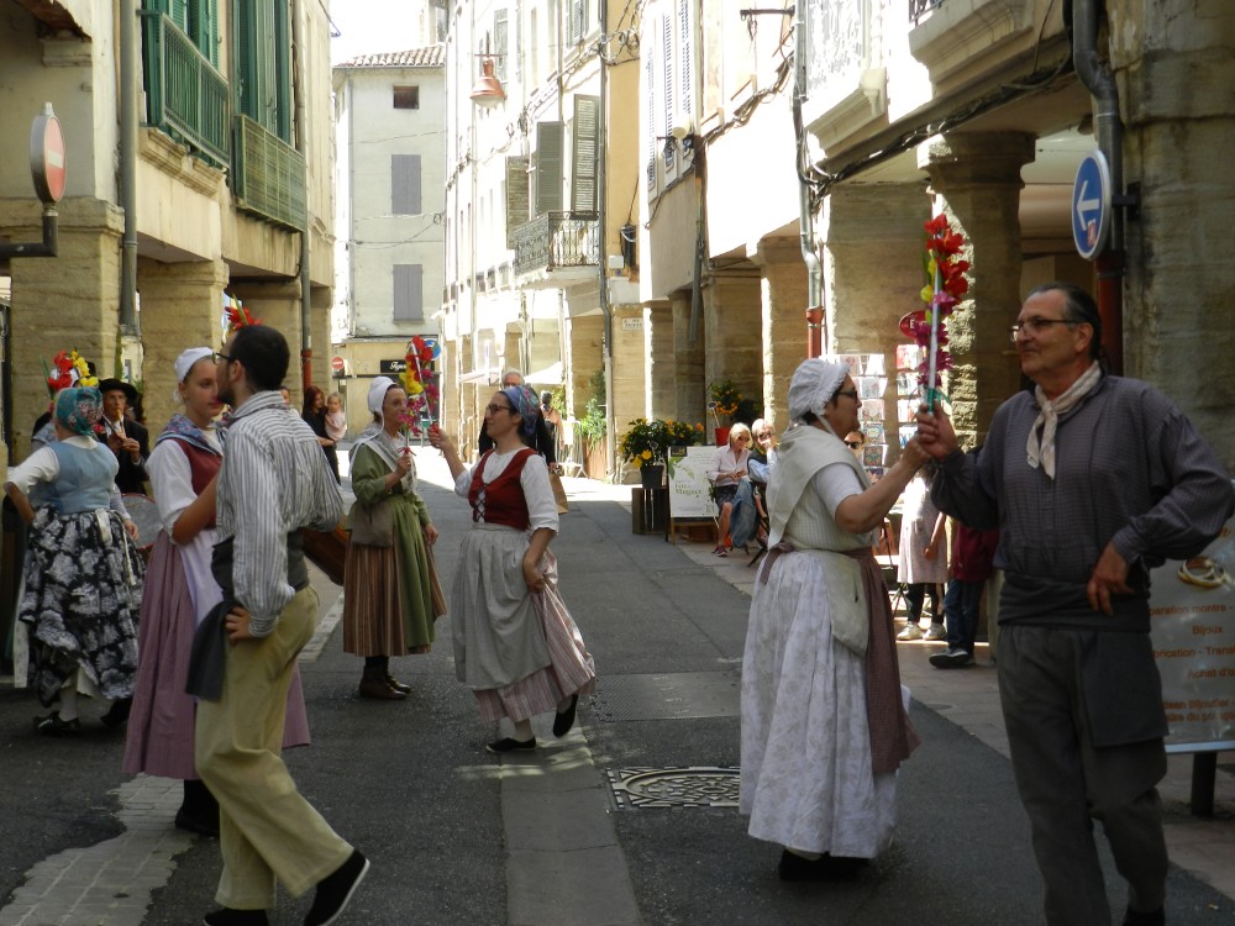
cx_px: 618
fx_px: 1891
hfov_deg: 36.2
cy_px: 463
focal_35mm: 53
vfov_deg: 27.5
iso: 160
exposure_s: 1/200
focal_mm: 9.4
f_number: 4.4
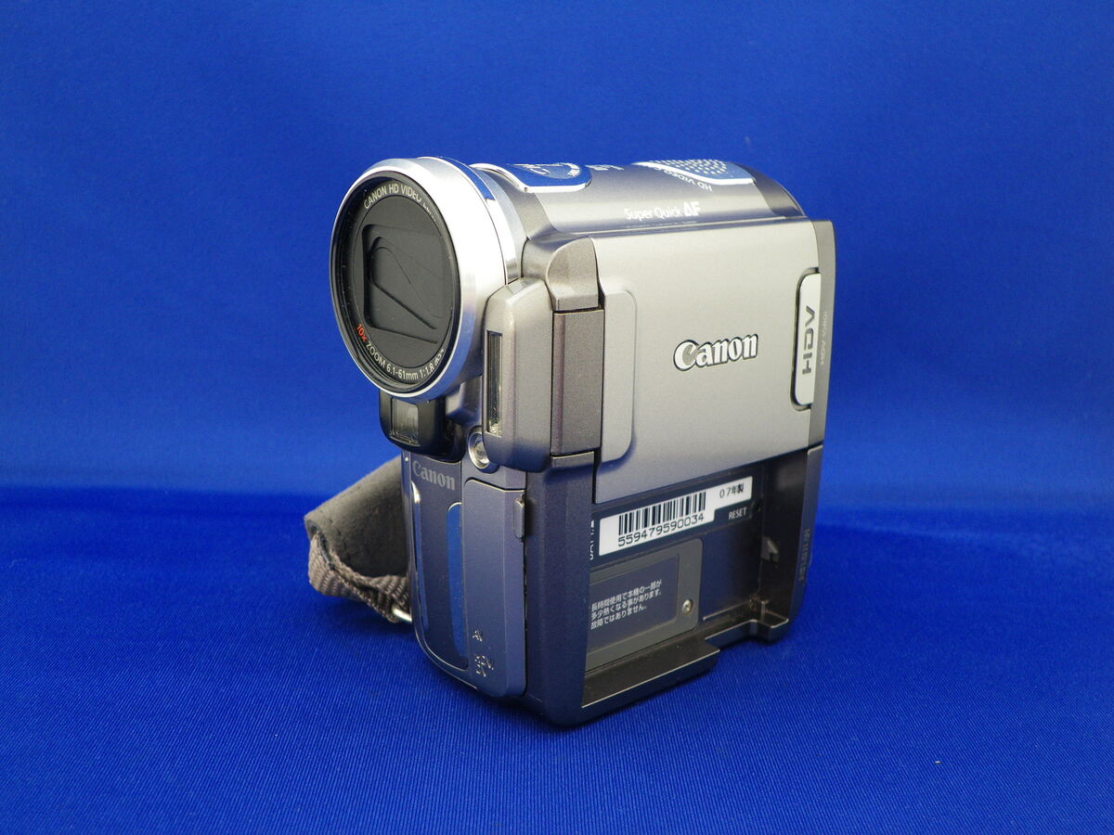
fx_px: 1255
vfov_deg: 36.8
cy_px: 418
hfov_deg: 47.9
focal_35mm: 39
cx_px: 557
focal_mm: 6.9
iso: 64
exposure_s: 1/5
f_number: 3
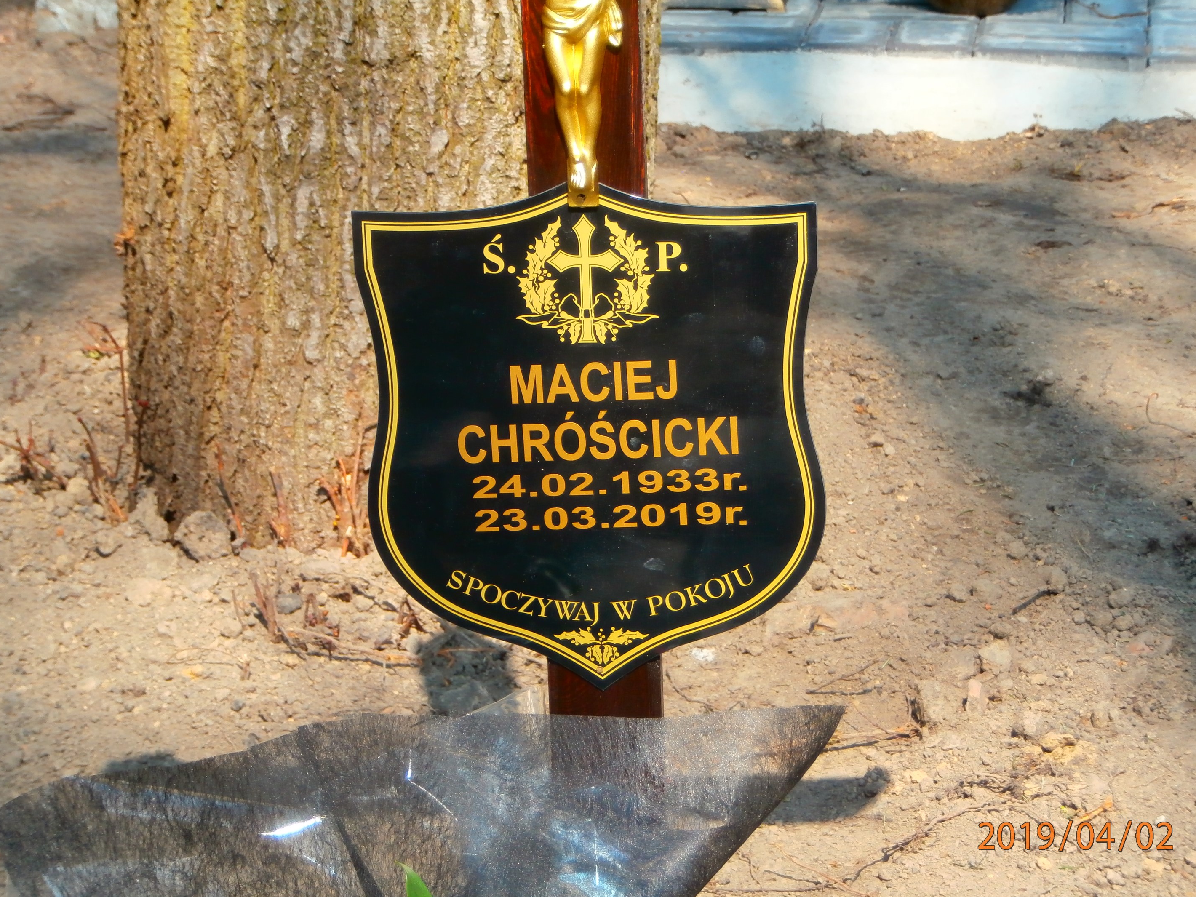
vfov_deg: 12.8
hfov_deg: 17.0
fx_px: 4008
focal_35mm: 116
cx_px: 615
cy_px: 462
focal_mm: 19.54
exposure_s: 1/200
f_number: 5.4
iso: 100
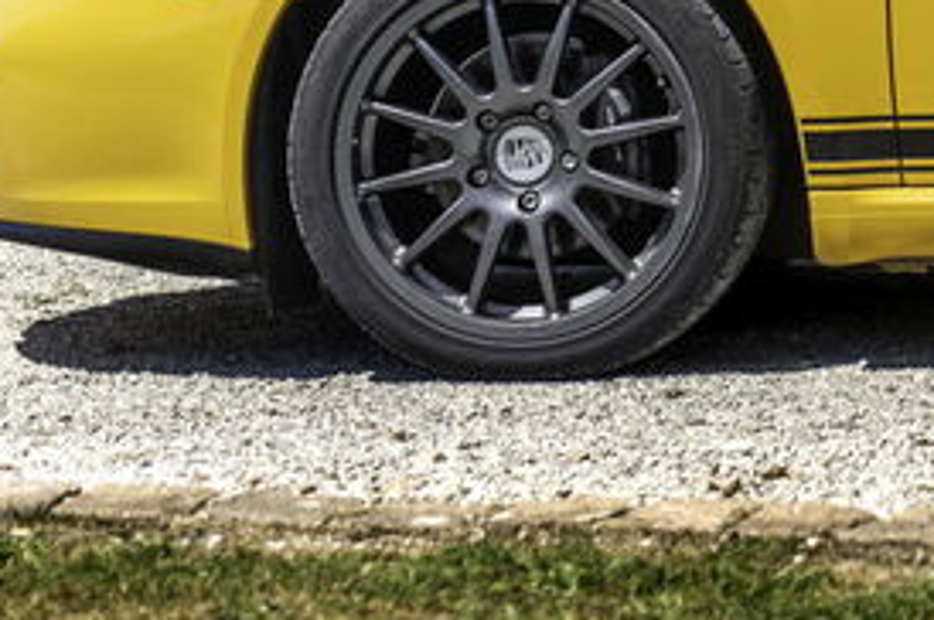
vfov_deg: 7.2
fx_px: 4846
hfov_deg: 10.6
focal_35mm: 187
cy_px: -301
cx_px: 1421
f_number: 2.8
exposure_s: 1/1600
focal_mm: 50
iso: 100
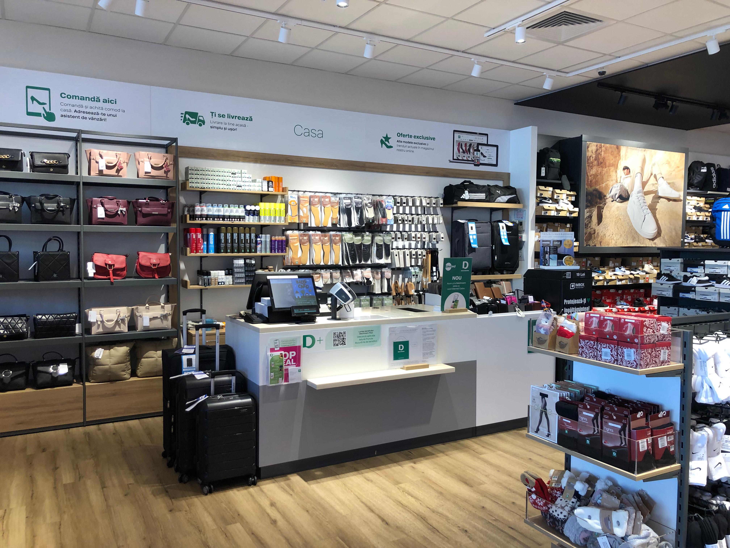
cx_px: 365
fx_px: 590
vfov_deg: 49.7
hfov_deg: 63.4
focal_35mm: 28
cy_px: 274
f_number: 1.8
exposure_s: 1/50
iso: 32
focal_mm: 3.99
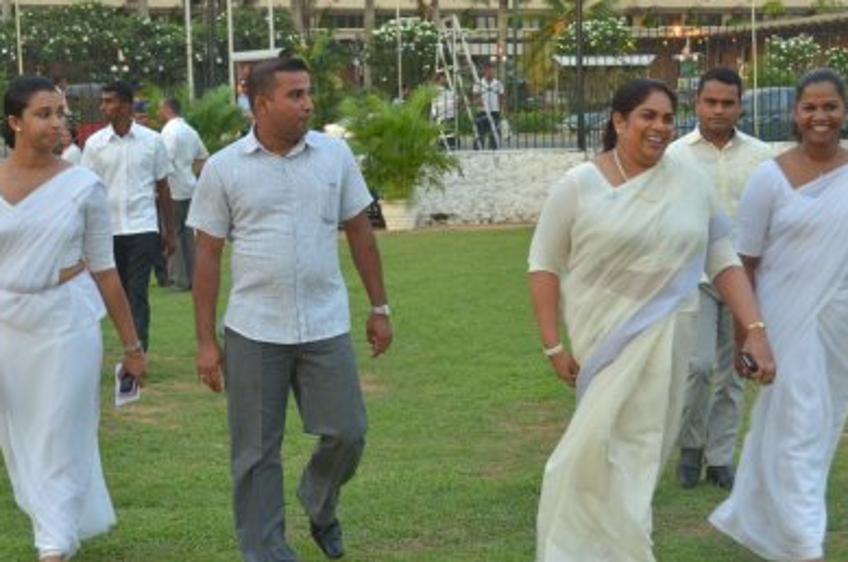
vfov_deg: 18.4
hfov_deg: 27.4
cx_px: 427
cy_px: 302
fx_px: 1740
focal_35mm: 74
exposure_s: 1/80
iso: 800
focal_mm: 32
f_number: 5
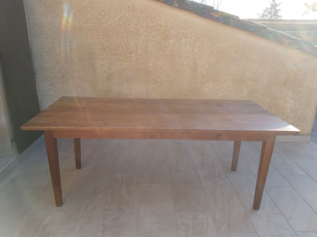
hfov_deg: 67.3
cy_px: 118
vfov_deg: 53.1
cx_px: 158
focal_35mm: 26
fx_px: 238
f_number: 1.7
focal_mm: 3.92
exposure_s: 1/460
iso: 64
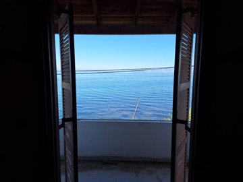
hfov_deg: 73.9
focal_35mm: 23
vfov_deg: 58.9
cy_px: 91
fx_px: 161
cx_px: 122
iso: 40
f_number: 1.8
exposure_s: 1/1770
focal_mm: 5.54
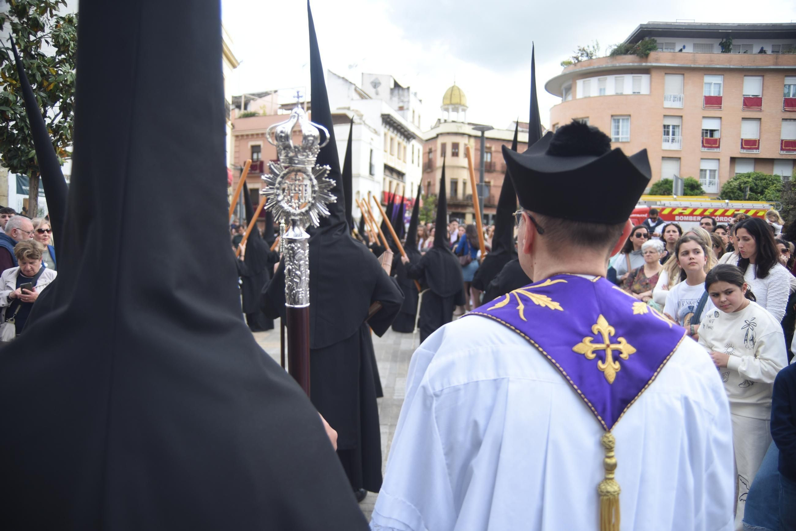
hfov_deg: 63.6
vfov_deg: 45.0
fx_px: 641
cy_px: 266
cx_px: 398
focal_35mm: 29
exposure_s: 1/320
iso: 180
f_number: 5.6
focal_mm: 29
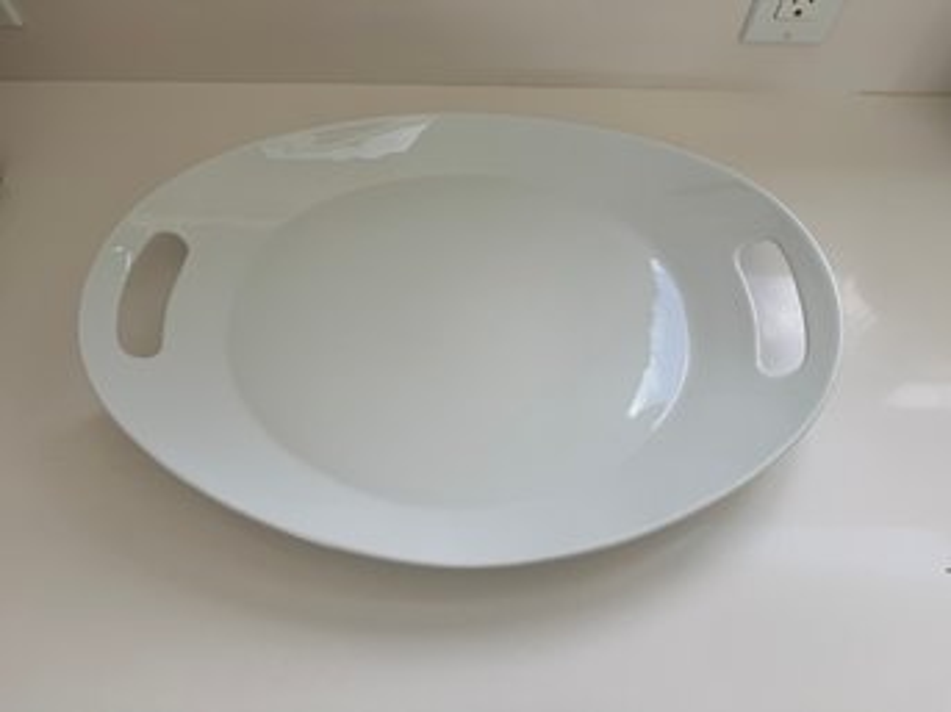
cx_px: 476
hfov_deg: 71.6
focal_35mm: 24
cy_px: 356
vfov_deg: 56.8
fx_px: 659
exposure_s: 1/439
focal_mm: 6.76
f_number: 1.78
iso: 80
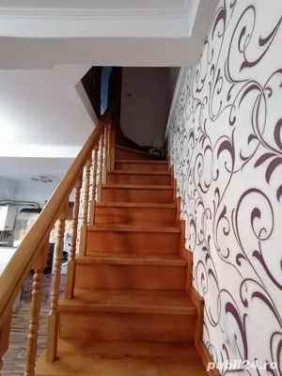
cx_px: 141
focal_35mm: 17
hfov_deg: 74.7
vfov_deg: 91.0
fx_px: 185
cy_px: 188
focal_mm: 1.78
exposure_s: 1/33.3
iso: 640
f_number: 2.4
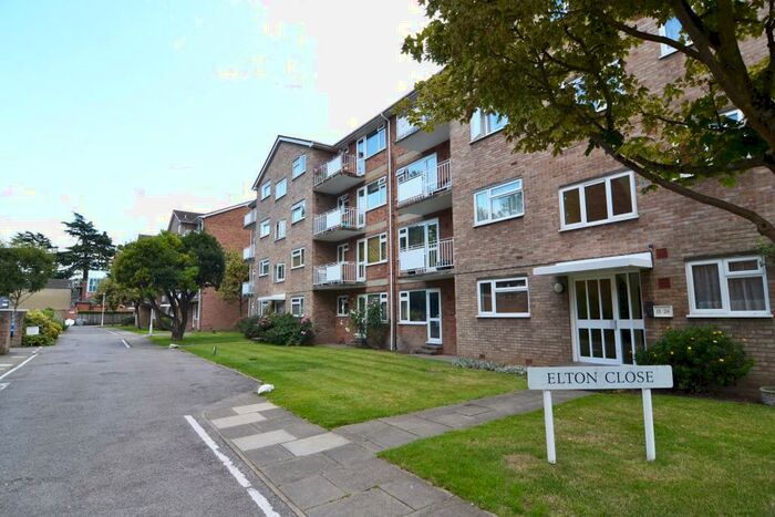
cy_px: 258
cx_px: 388
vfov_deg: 67.4
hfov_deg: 90.0
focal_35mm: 18
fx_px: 388
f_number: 6.3
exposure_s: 1/160
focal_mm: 12
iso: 100
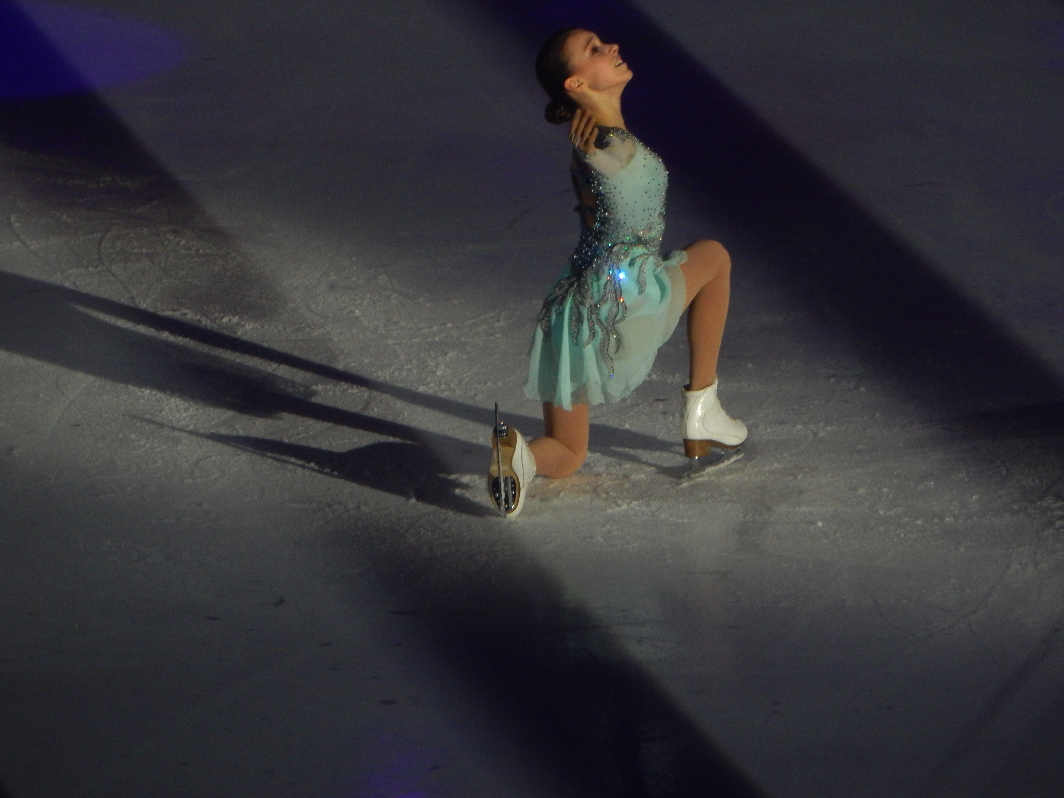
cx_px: 532
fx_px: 20532
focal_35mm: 668
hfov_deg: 3.0
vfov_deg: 2.2
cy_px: 399
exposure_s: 1/60
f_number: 5.8
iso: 400
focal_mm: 120
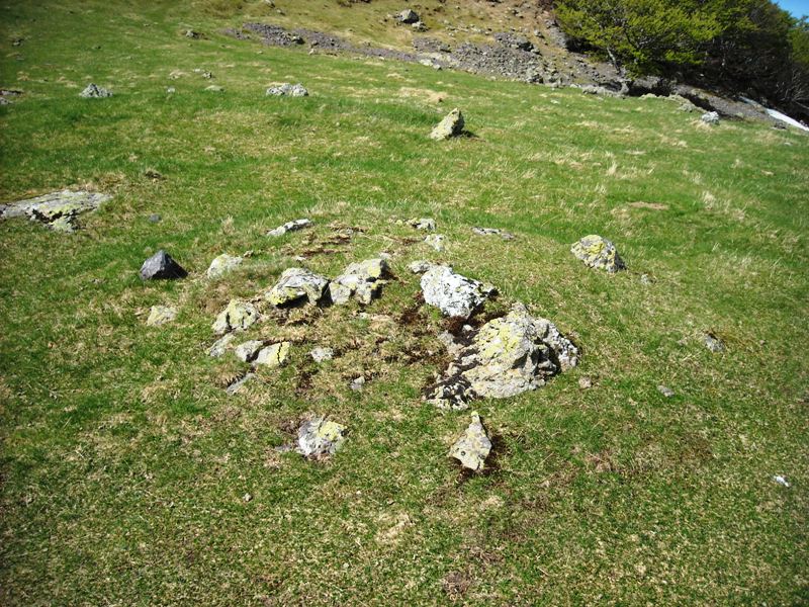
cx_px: 404
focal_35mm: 35
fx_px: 818
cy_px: 304
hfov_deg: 52.6
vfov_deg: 40.7
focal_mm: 5.7
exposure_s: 1/419
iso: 64
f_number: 5.6
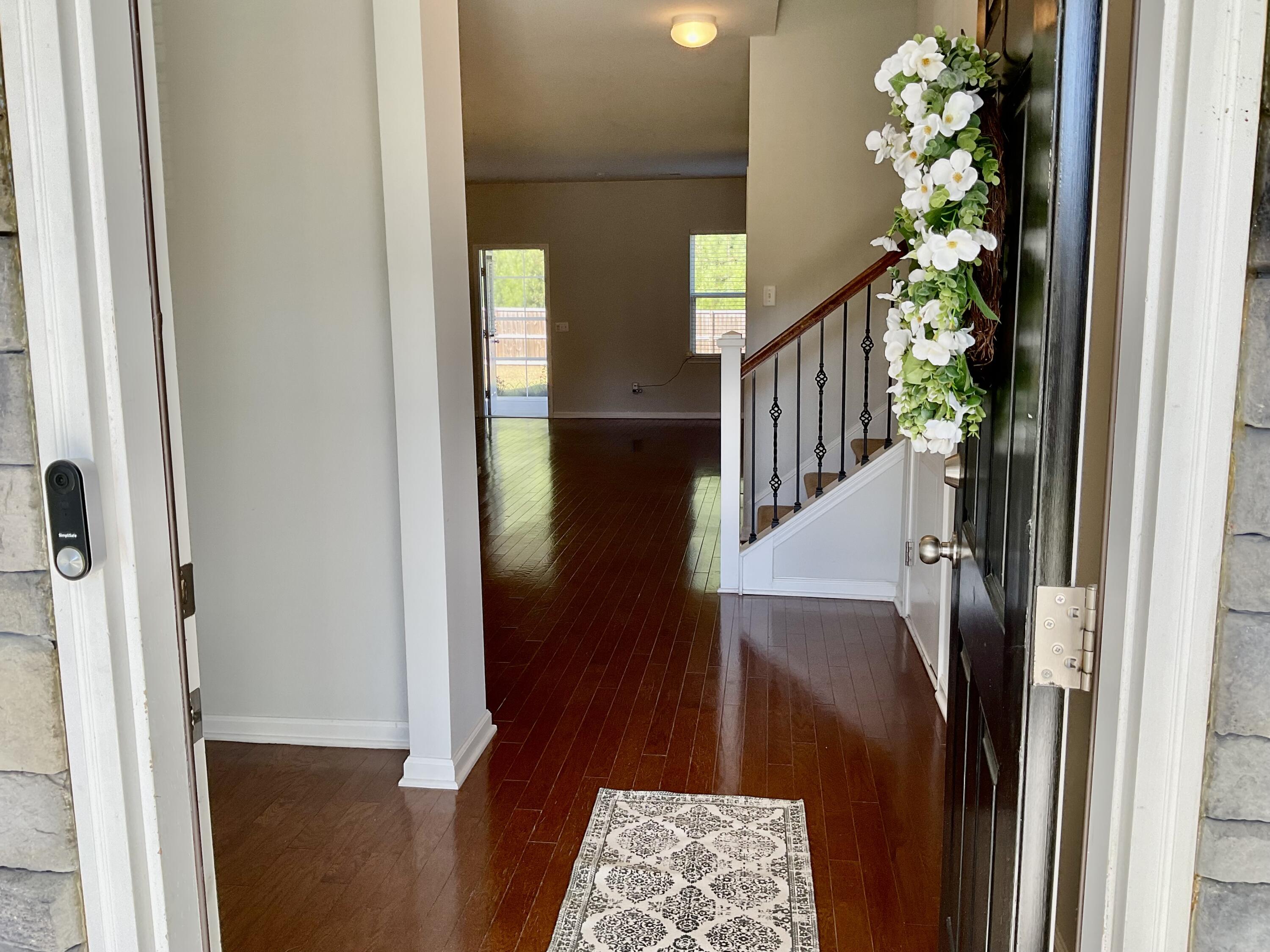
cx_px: 635
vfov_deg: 48.2
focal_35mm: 29
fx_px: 1064
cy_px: 476
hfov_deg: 61.7
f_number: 1.8
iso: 32
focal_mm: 3
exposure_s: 1/120
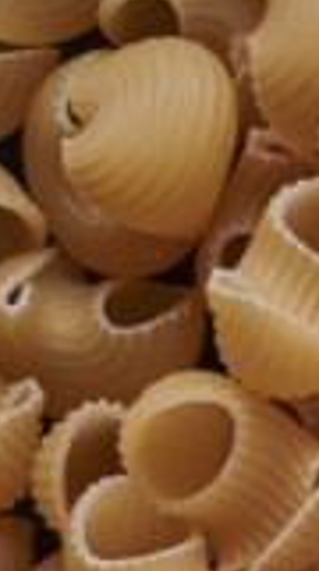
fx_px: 3943
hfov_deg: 4.3
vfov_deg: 8.1
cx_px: 1290
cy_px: 911
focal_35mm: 261
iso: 160
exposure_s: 1/100
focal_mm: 50
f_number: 8
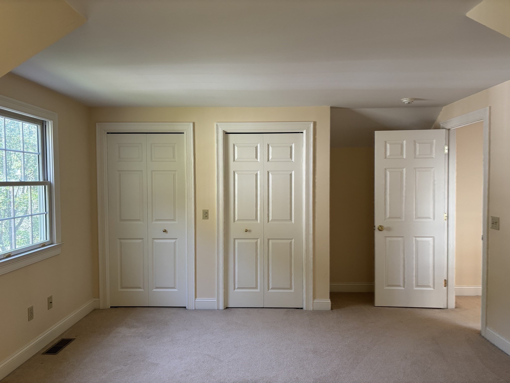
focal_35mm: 26
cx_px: 255
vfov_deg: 53.1
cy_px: 192
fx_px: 383
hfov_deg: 67.3
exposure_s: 1/60
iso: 100
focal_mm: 5.96
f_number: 1.6
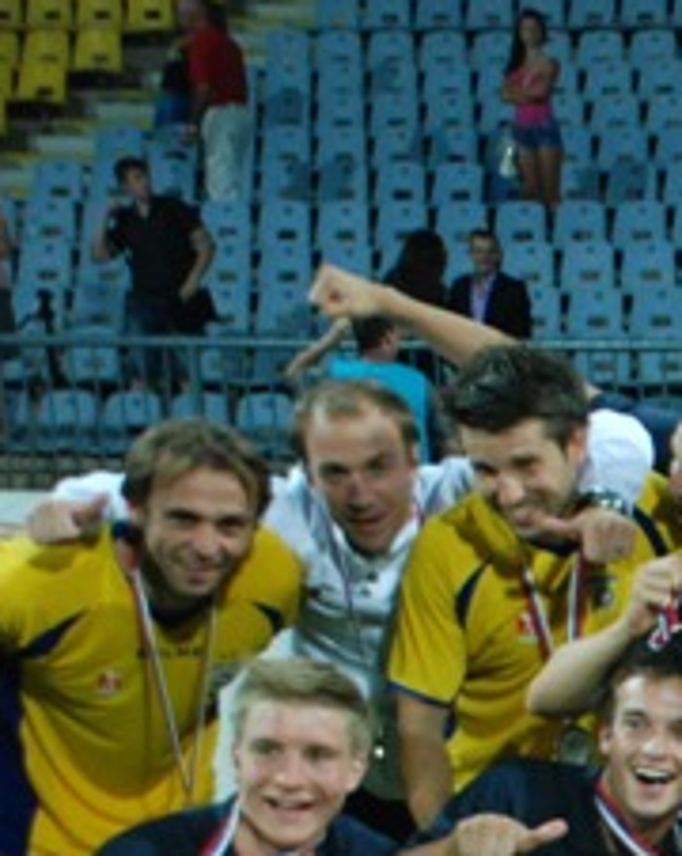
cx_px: 1470
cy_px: 1008
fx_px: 4048
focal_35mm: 160
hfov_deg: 8.9
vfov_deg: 11.8
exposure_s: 1/125
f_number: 4.2
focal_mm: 32
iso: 1000
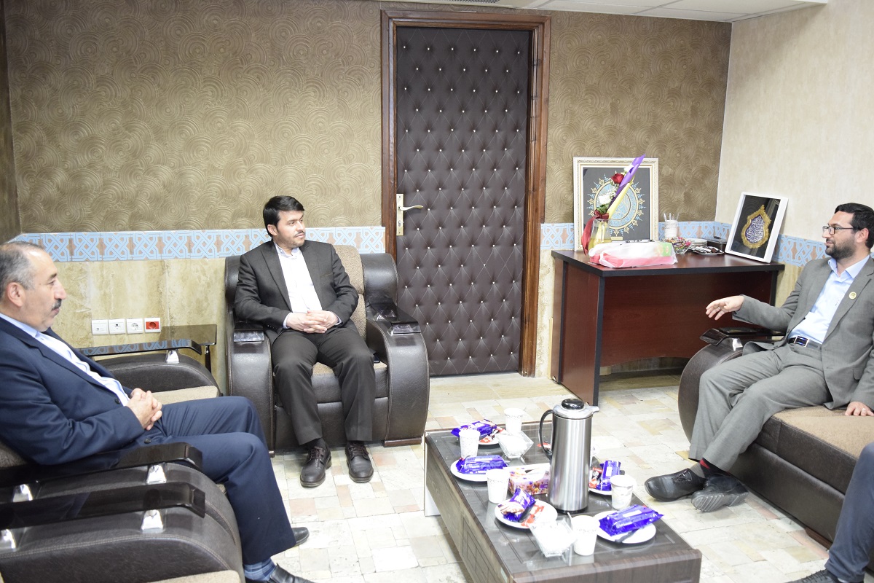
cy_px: 292
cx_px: 437
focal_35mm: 33
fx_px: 801
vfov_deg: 40.0
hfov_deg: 57.2
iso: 2500
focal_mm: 22
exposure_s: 1/80
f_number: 4
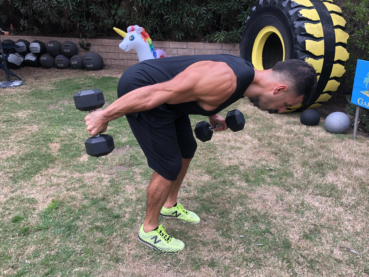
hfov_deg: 63.4
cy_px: 138
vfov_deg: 49.7
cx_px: 184
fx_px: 298
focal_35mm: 28
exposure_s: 1/120
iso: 64
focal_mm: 4
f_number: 1.8
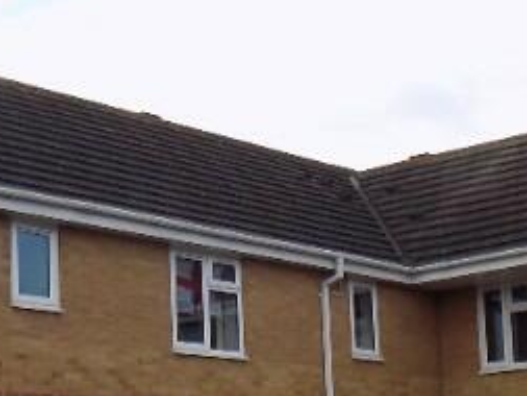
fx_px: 1417
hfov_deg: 21.1
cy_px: 348
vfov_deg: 15.7
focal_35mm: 93
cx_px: 269
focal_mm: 4
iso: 80
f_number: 3.1
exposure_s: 1/500
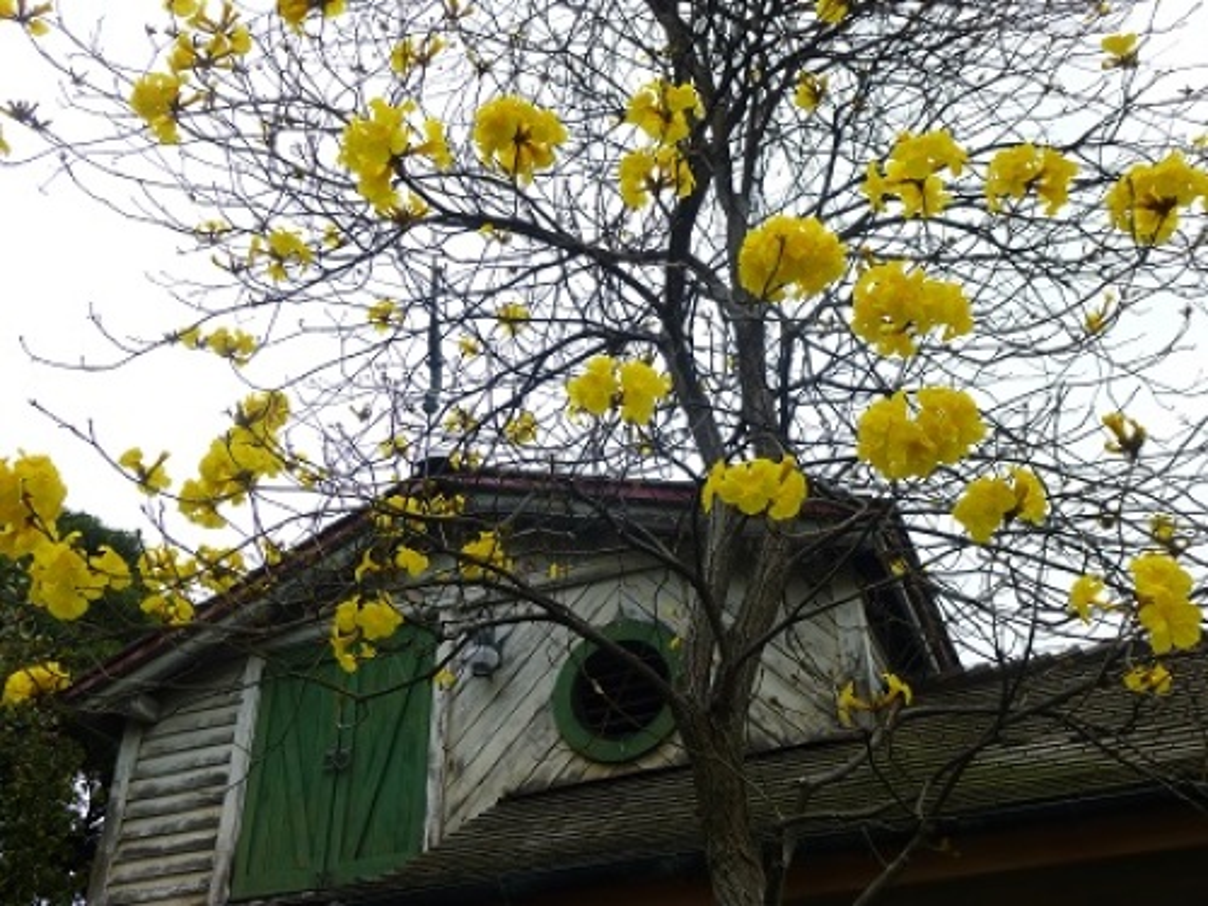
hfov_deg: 54.0
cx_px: 604
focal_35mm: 34
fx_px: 1187
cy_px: 453
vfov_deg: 41.8
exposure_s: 1/250
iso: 100
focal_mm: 6
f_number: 3.5
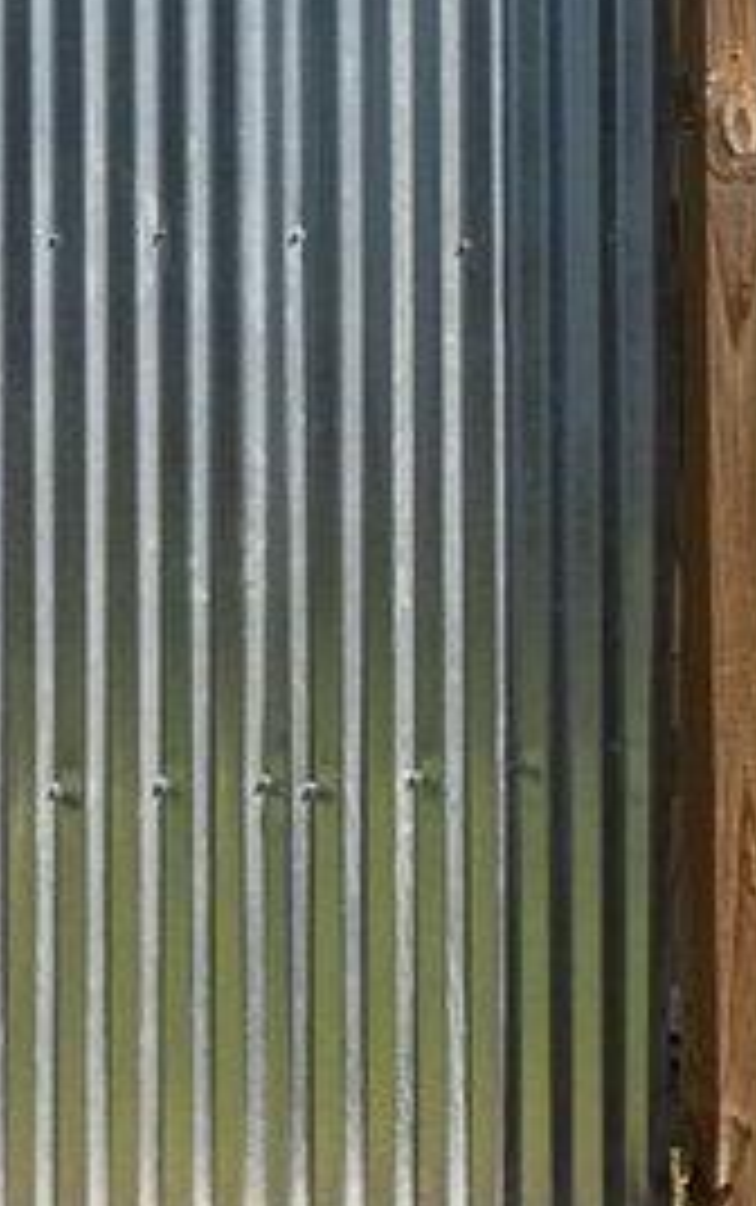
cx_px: -3506
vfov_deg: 8.7
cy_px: 83
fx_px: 7928
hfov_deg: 4.4
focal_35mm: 241
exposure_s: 1/40
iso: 100
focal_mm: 20.8
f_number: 10
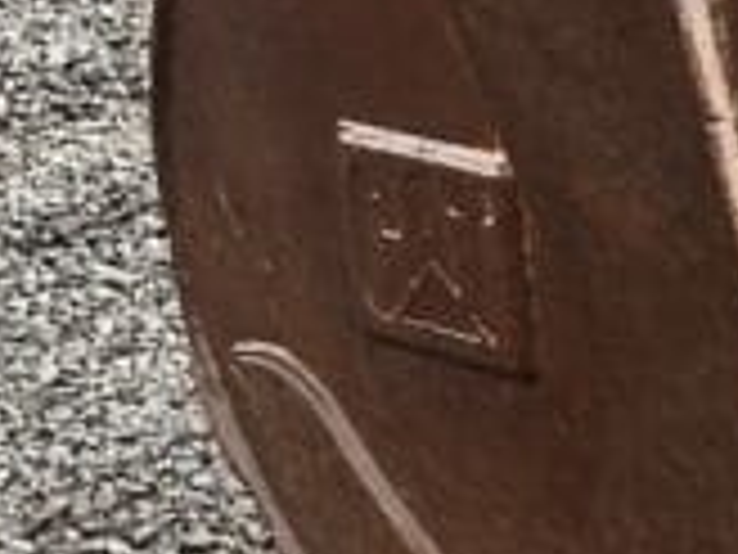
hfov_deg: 7.3
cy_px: 236
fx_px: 5607
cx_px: 1318
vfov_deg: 5.7
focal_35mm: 263
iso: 160
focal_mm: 6.86
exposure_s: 1/60
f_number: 1.78
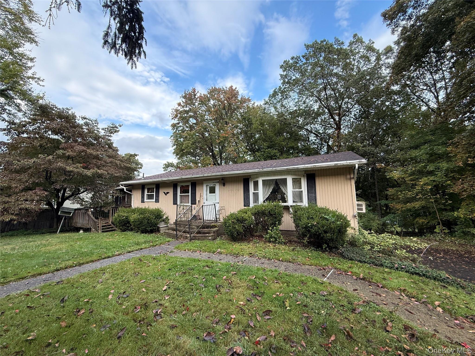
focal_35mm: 14
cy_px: 178
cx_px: 238
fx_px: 192
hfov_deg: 102.1
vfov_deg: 85.7
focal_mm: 2.22
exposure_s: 1/224
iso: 64
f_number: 2.2
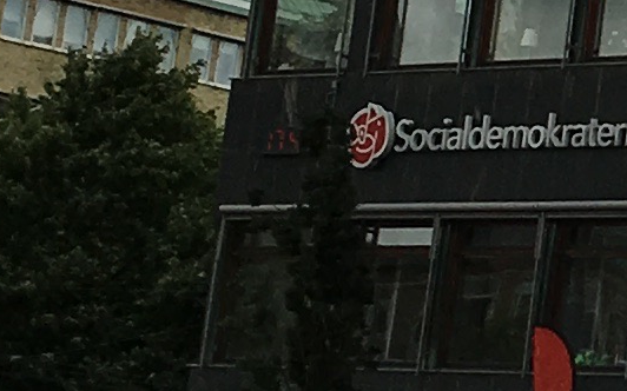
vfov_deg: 5.6
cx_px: 1597
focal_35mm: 233
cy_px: -39
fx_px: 3980
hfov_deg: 8.2
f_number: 2.2
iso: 25
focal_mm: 4.15
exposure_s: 1/513
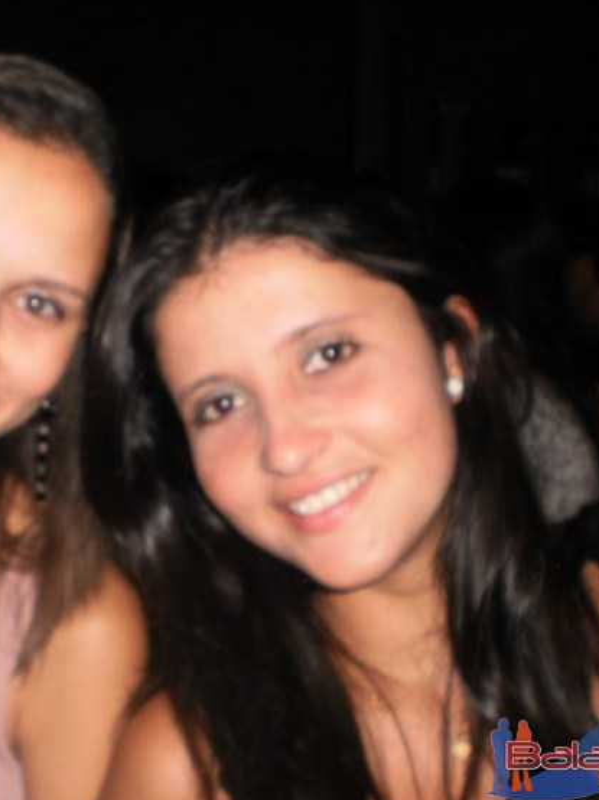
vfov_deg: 36.8
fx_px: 1201
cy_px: 393
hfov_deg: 27.6
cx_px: 147
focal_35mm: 52
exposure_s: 1/30
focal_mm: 6.3
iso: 125
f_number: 3.1
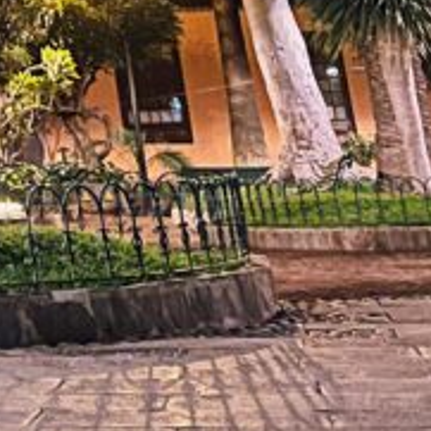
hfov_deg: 11.8
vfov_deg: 10.9
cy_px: -683
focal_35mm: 130
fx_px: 1831
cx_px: -476
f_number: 1.6
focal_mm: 5.1
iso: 800
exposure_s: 1/17
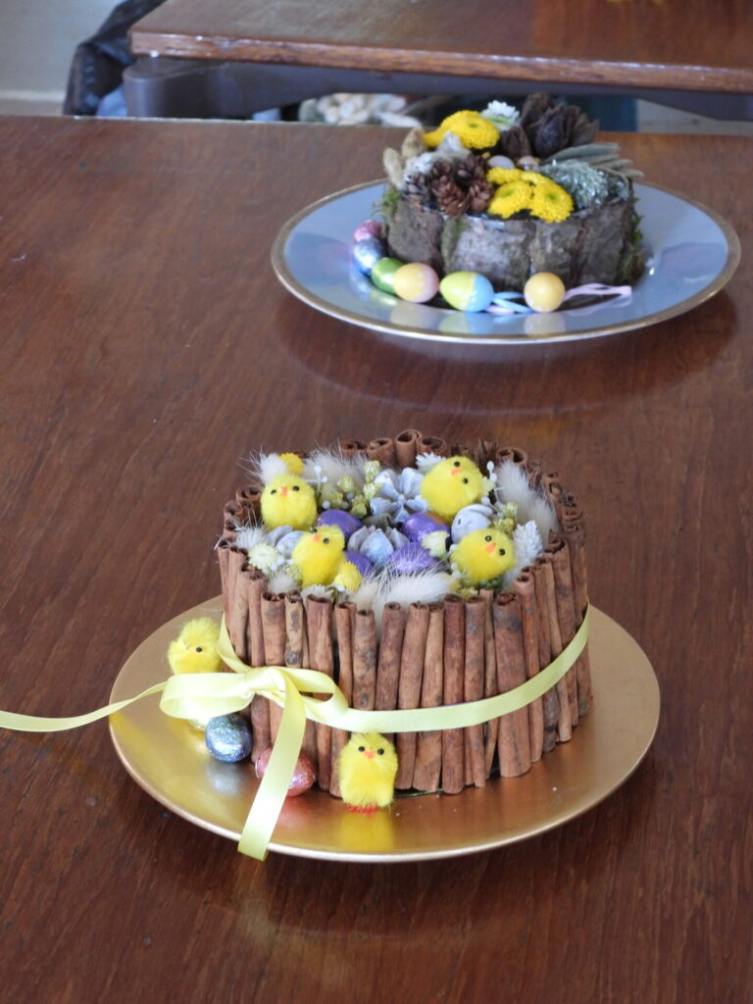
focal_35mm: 80
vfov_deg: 24.4
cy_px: 502
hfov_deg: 18.4
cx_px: 376
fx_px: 2320
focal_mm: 14.3
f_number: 3.5
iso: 400
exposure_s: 1/15
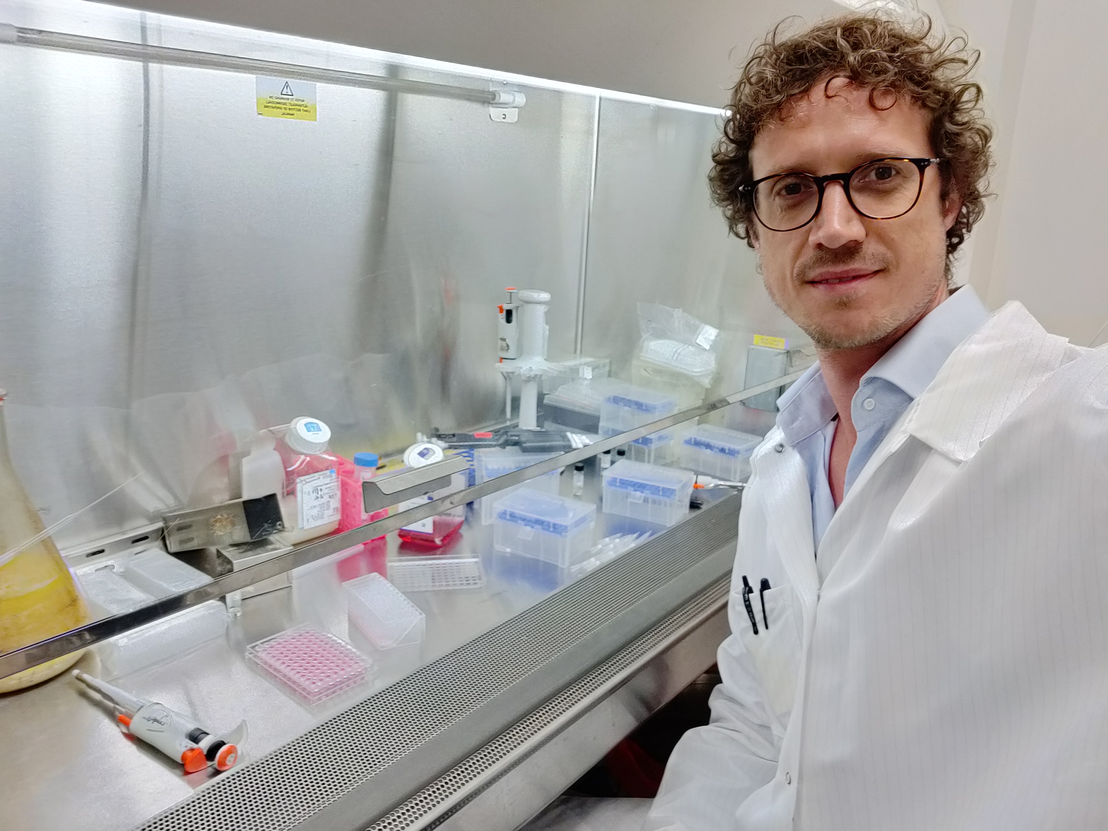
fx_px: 640
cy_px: 416
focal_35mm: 20
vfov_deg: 66.0
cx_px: 554
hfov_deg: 81.7
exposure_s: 1/100
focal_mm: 3.48
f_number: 2
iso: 200
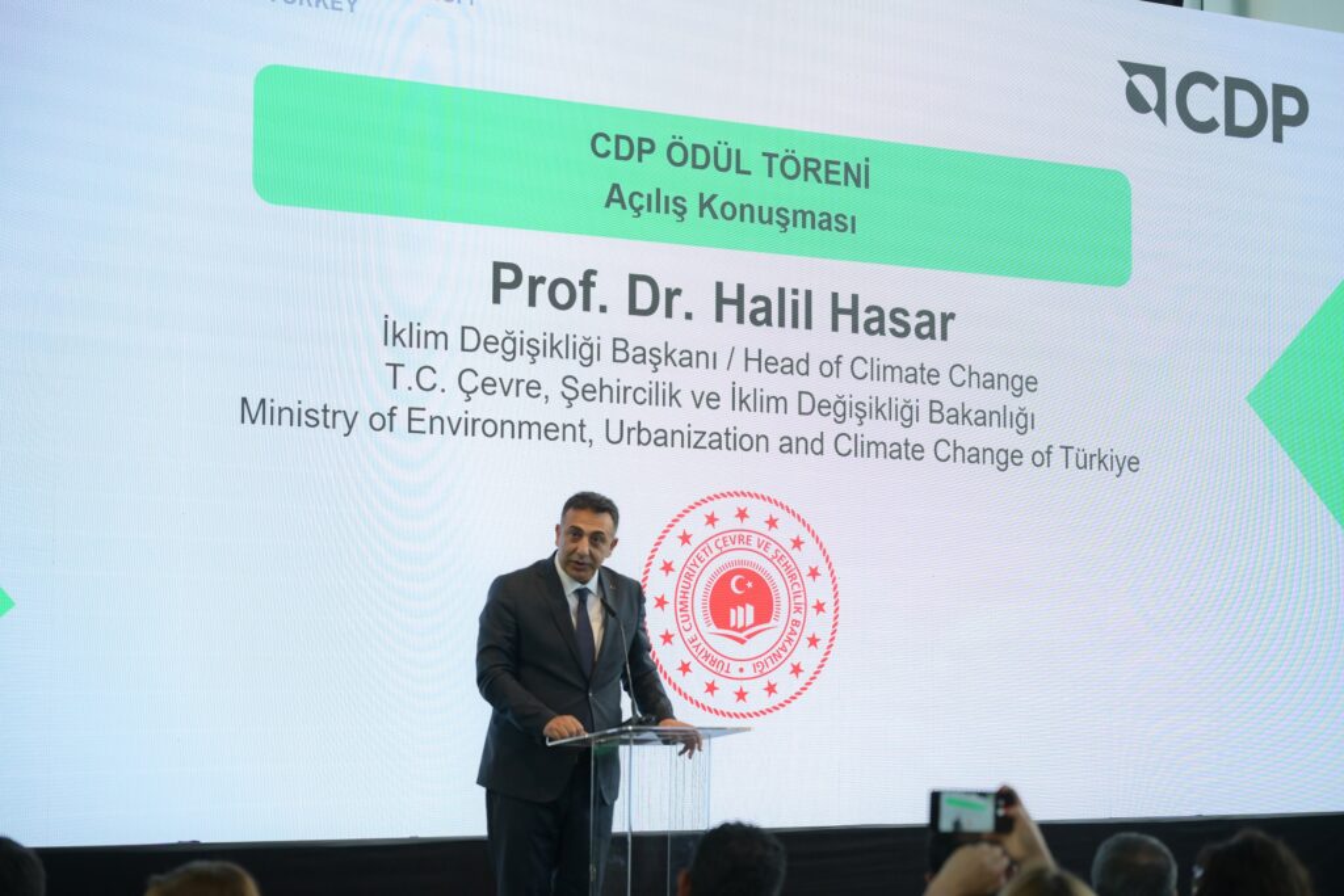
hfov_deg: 22.4
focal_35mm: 91
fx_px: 3398
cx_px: 672
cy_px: 448
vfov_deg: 15.0
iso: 640
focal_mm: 91
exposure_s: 1/200
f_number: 4
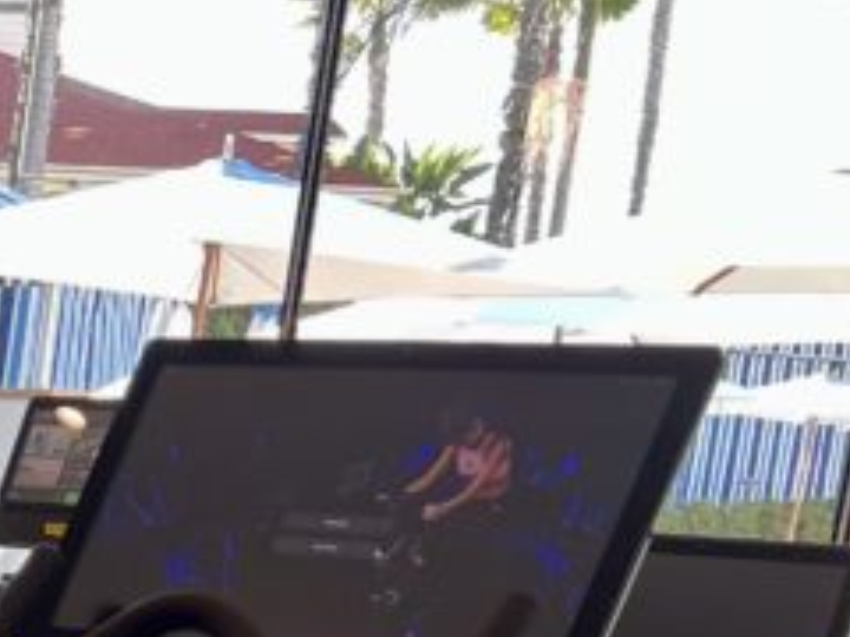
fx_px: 2726
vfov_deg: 12.3
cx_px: -882
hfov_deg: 14.5
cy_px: 1125
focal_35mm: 111
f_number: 1.5
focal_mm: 5.7
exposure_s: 1/120
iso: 50
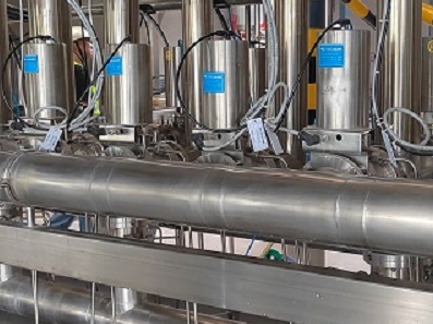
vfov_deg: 25.2
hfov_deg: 33.1
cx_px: 269
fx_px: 725
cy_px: 163
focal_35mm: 58
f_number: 1.9
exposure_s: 1/50
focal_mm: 5.52
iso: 2025
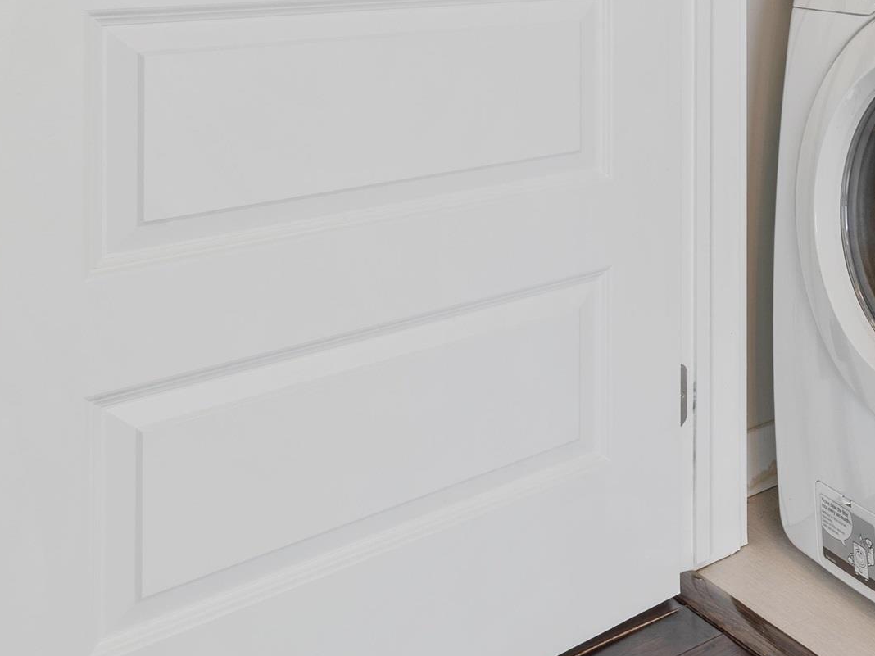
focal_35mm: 47
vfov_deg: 27.7
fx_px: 1188
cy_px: -96
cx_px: 1012
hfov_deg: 33.9
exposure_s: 1/3
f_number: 8
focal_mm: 17
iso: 200
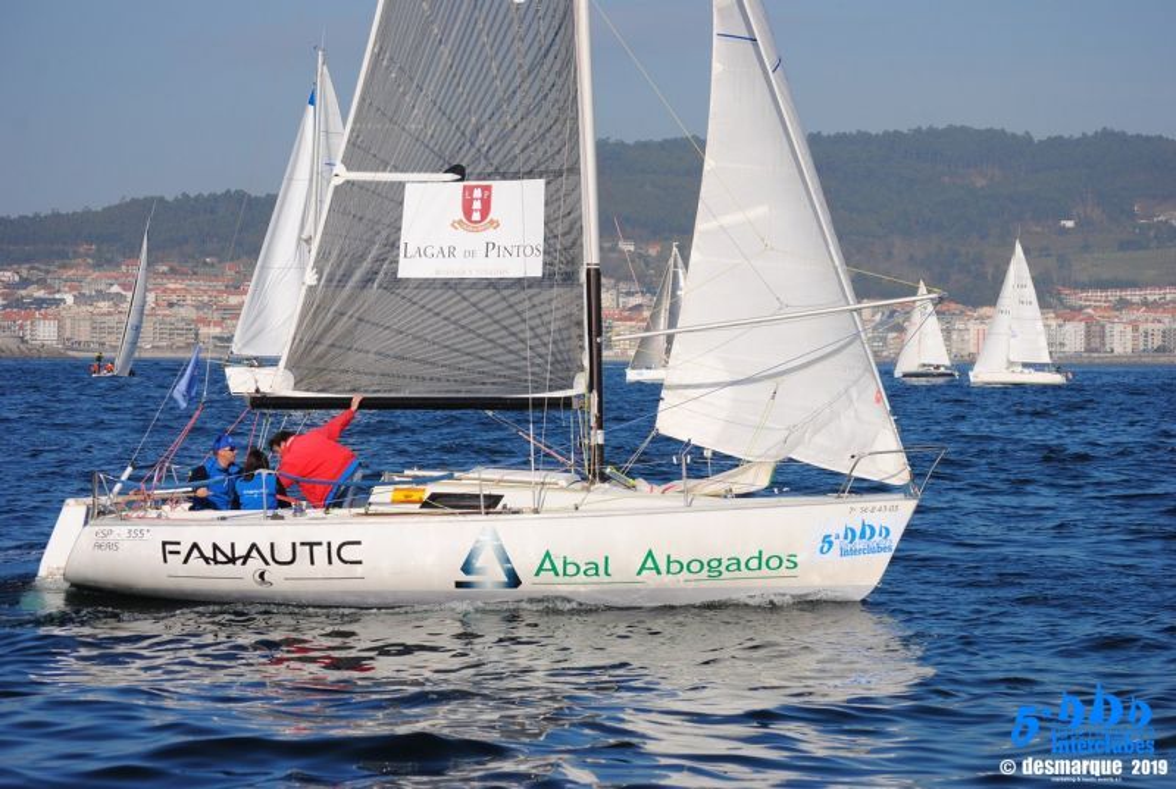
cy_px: 394
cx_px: 588
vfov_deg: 11.2
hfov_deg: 16.6
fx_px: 4026
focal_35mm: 123
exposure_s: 1/800
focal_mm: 82
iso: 100
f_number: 7.1
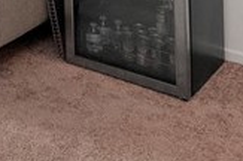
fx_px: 593
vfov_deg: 12.9
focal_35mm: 88
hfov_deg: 19.9
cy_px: -186
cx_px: -128
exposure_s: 1/30
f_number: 10
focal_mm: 14
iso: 500
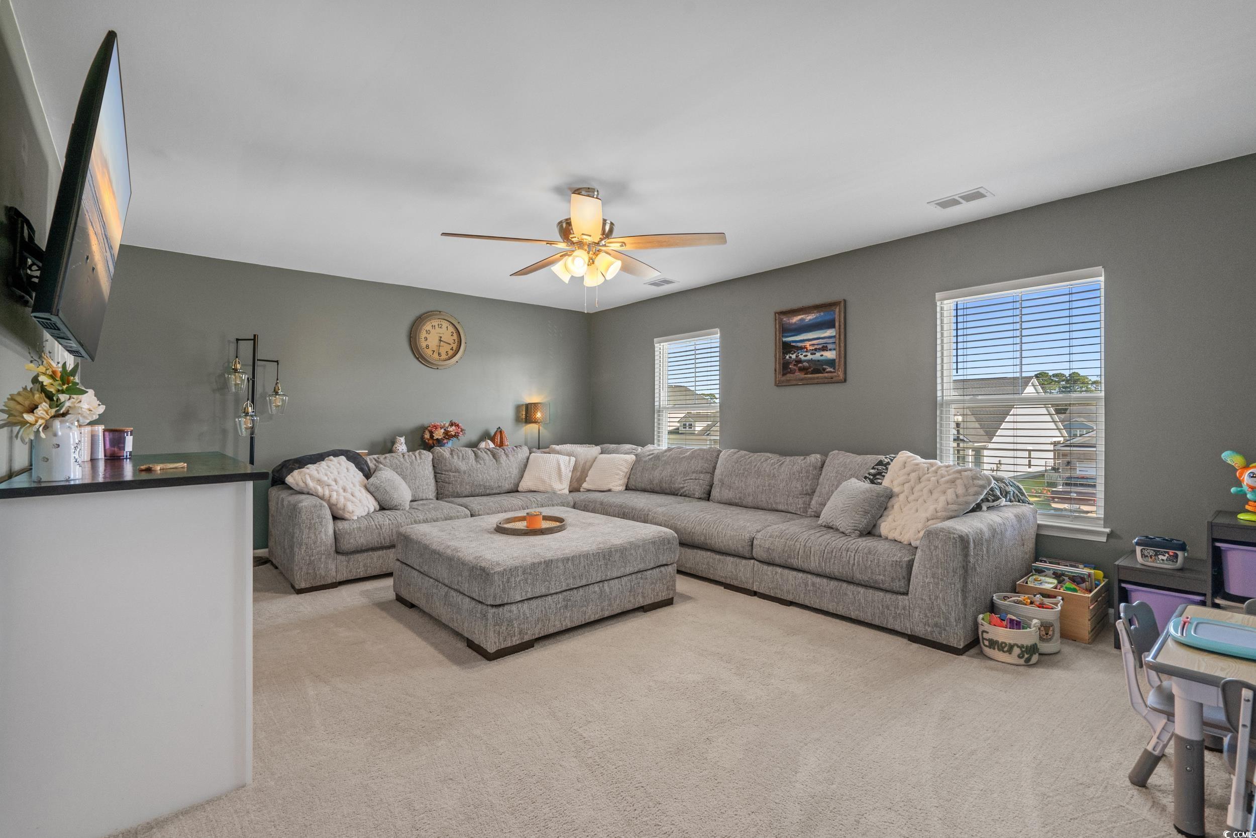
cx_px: 628
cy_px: 419
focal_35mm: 16
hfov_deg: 96.7
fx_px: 558
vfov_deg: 73.8
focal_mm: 16
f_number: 8
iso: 1000
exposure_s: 1/15
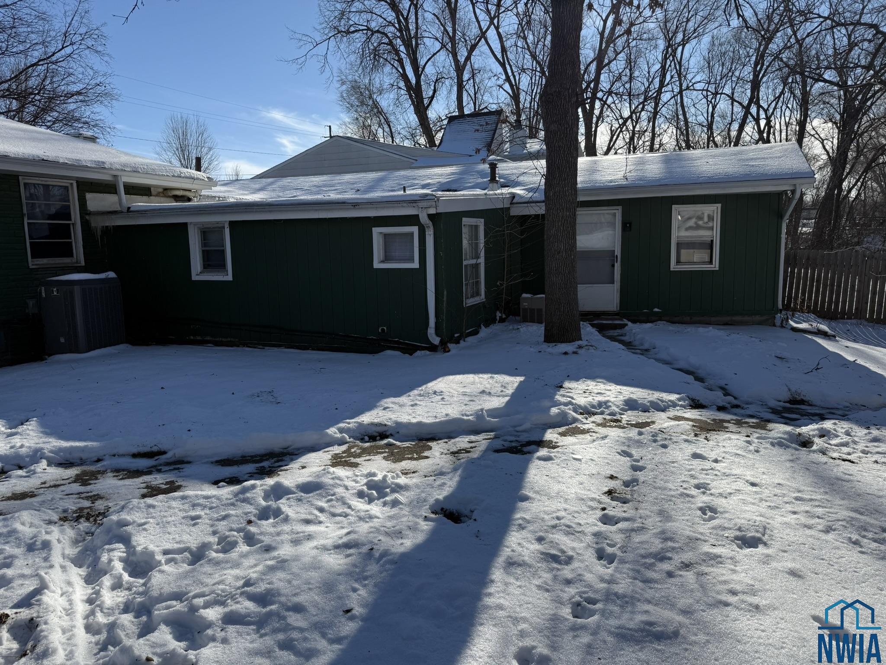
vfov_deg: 56.8
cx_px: 443
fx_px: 614
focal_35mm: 24
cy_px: 332
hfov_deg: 71.6
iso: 80
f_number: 1.78
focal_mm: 6.76
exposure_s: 1/6711
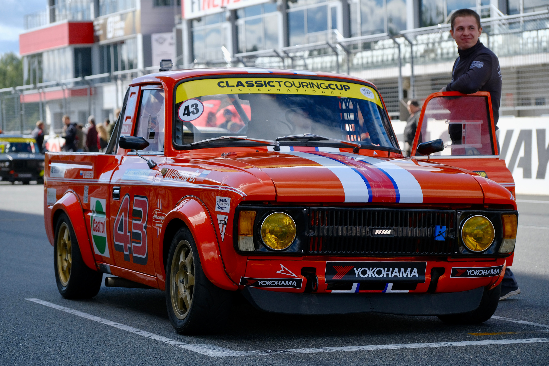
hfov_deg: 17.5
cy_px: 183
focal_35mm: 117
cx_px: 274
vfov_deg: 11.7
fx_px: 1784
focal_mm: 78.3
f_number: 4
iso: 640
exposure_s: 1/2700
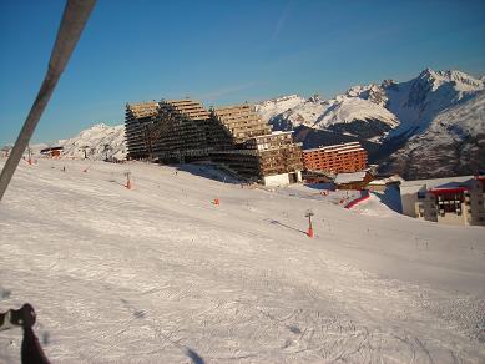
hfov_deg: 49.0
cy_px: 182
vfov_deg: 37.7
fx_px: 533
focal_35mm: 38
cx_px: 242
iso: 50
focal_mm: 6.3
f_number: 6.4
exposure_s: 1/336
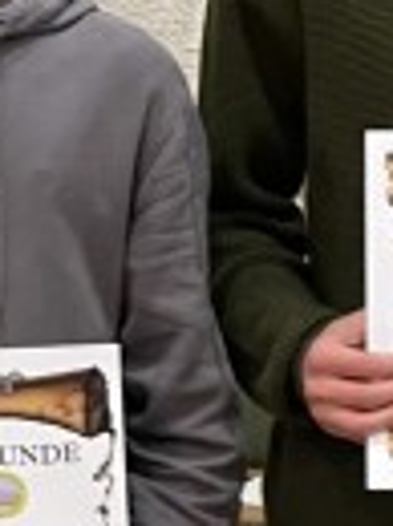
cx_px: 251
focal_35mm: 182
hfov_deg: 8.1
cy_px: 516
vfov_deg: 10.8
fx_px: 2764
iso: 500
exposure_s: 1/25
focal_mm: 4.2
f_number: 1.6
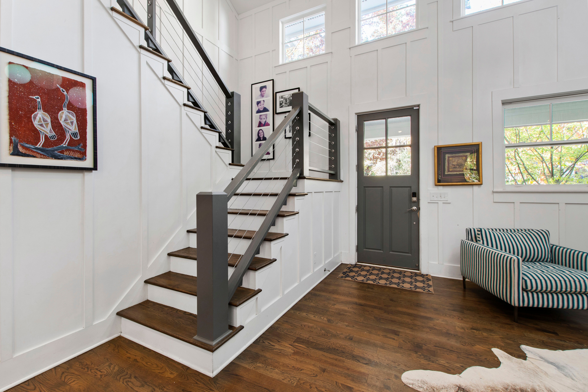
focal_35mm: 15
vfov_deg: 77.3
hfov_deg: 100.4
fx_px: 245
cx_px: 294
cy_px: 196
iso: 100
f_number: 8
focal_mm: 10
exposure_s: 1.3
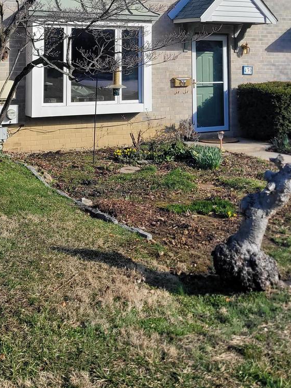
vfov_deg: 33.6
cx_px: 142
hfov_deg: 27.5
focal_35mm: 53
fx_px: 594
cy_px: 16
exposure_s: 1/1437
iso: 40
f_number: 1.8
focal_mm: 5.4
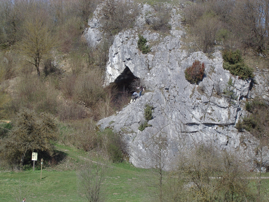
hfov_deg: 17.3
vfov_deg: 13.0
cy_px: 101
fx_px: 886
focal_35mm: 114
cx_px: 134
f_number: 9
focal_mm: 17.4
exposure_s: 1/125
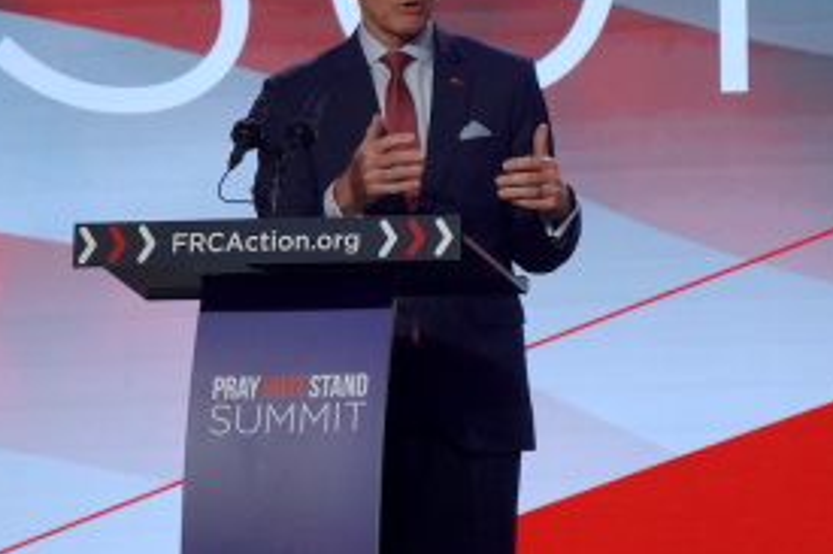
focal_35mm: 442
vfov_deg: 3.1
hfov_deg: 4.7
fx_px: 10221
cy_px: 173
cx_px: 466
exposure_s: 1/320
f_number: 6.3
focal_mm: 180
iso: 3200
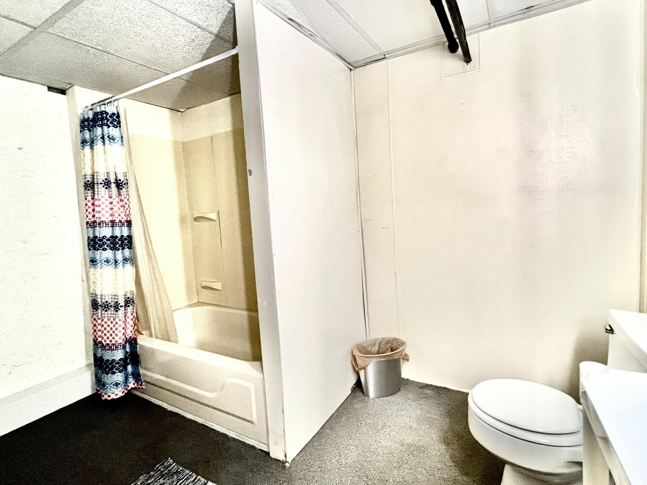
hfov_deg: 94.4
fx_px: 299
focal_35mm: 16
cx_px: 343
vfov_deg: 78.1
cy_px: 235
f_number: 1.8
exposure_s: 1/60
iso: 200
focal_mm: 1.57
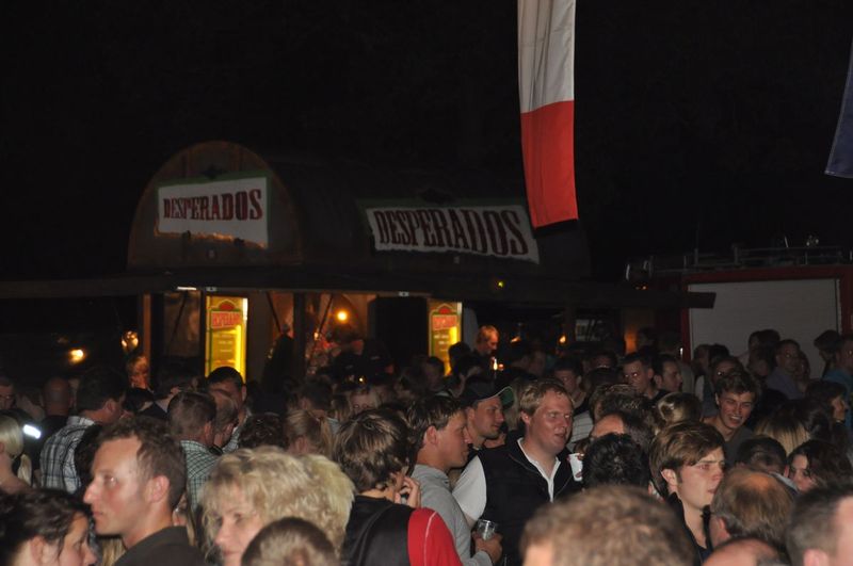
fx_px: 2555
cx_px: 426
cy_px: 283
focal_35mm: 108
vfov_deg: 12.6
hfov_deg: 19.0
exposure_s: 1/60
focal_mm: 72
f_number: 5.3
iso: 800
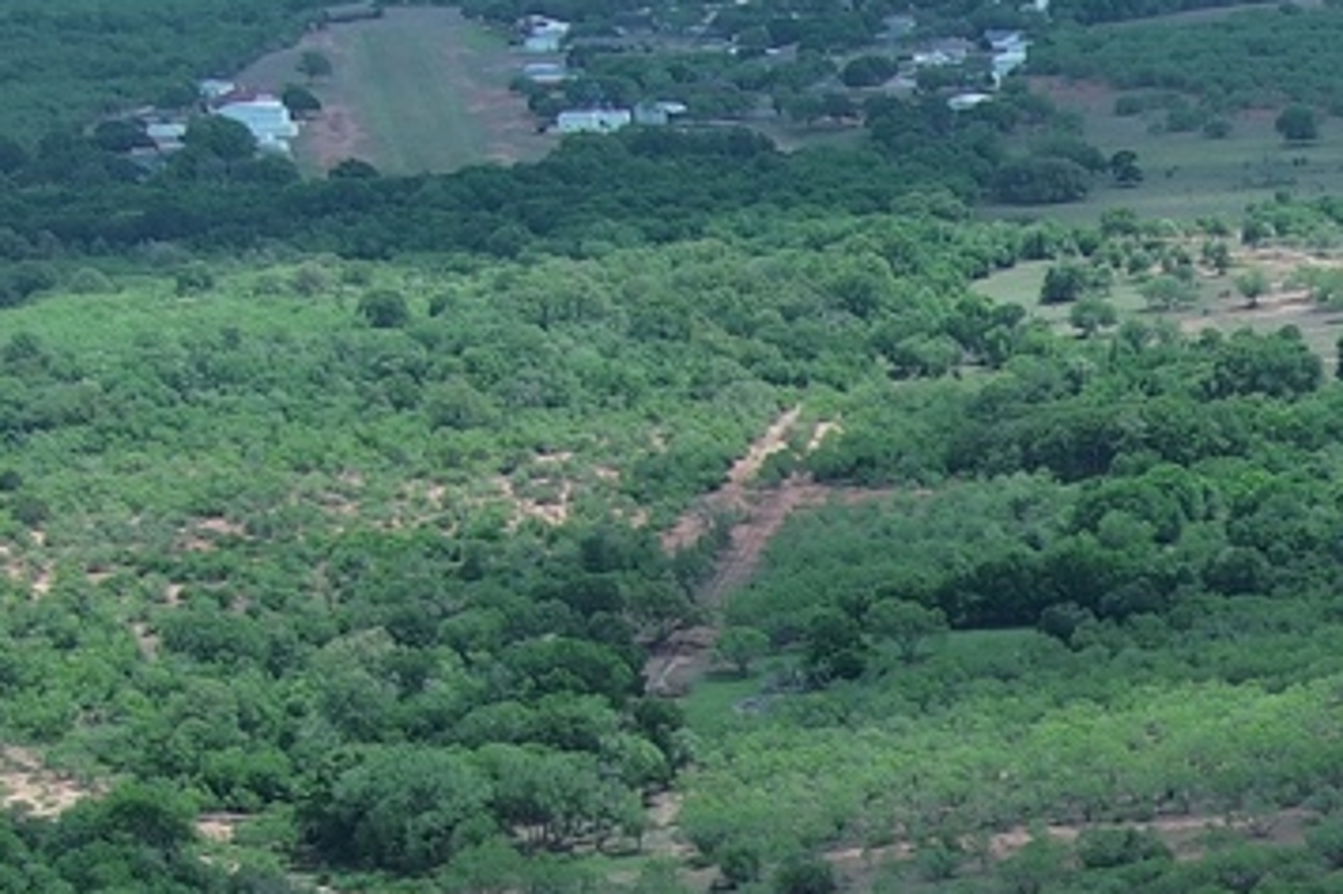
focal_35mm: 132
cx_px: 2328
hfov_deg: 14.0
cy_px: 1871
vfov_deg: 9.6
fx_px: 4922
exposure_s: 1/1115
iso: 100
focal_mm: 10.57
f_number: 2.8
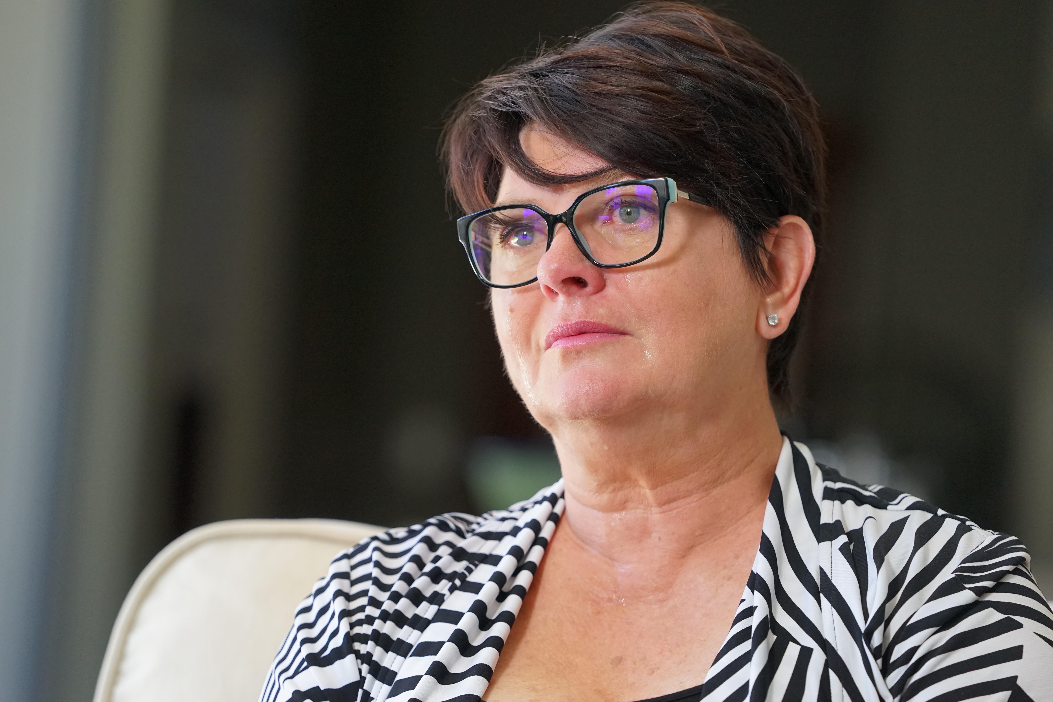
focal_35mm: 200
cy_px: 351
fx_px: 5849
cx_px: 526
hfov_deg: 10.3
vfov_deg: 6.9
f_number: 4
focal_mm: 200
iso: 2000
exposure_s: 1/250
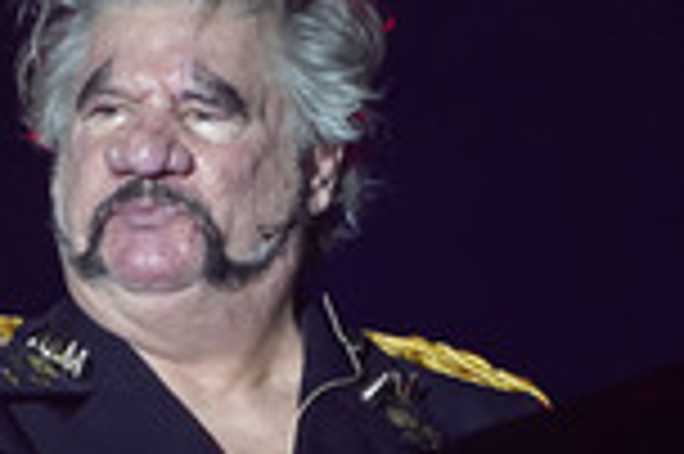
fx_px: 33688
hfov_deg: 1.2
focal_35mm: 1775
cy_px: 387
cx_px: 83
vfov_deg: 0.8
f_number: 6.3
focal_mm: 600
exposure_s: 1/60
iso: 3200
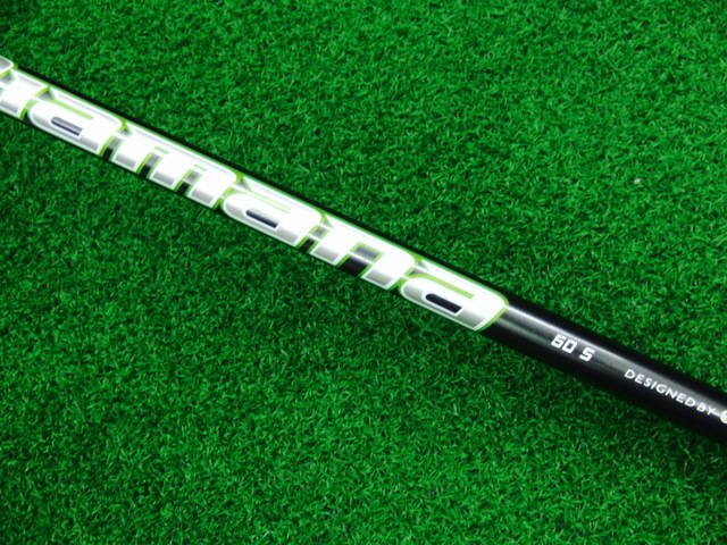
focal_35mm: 37
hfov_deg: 50.1
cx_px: 364
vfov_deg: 38.7
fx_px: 777
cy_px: 272
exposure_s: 1/40
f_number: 3.6
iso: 400
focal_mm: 6.42
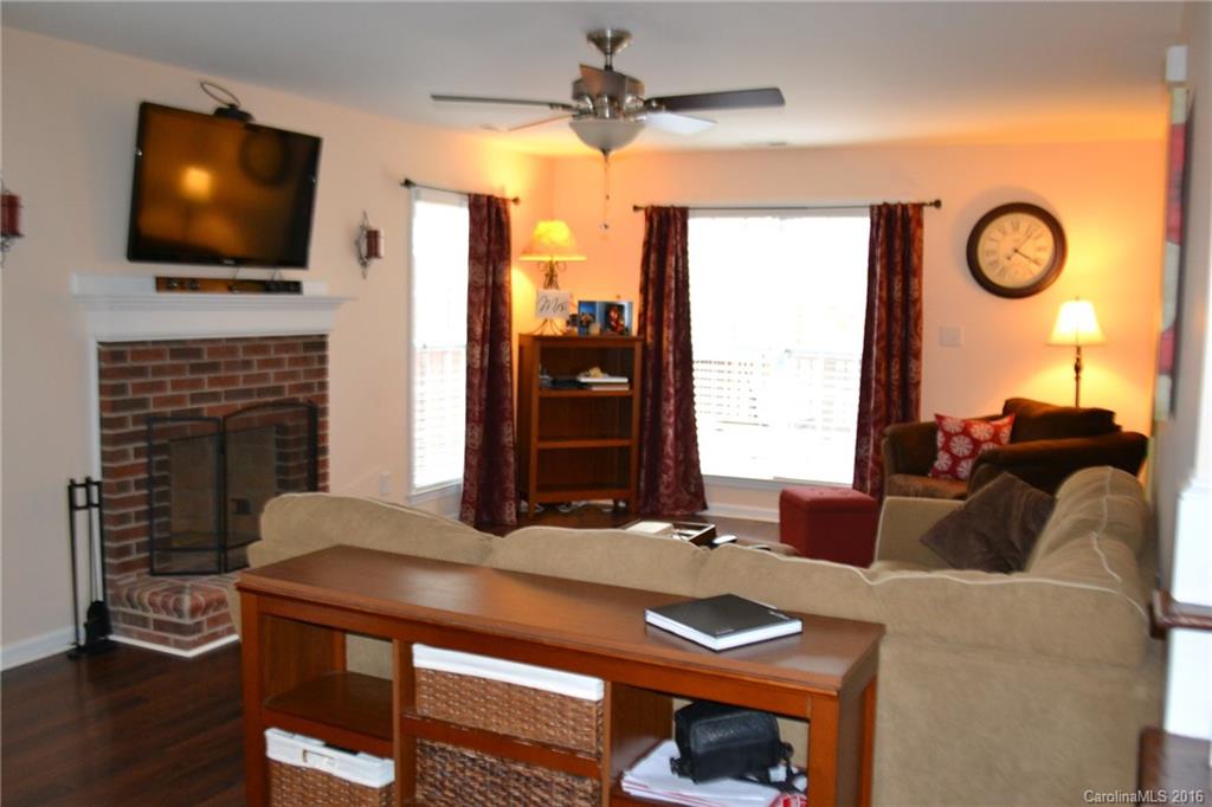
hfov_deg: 57.2
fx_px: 1111
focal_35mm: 33
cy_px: 404
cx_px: 606
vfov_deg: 39.9
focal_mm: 22
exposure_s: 1/60
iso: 1100
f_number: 3.8
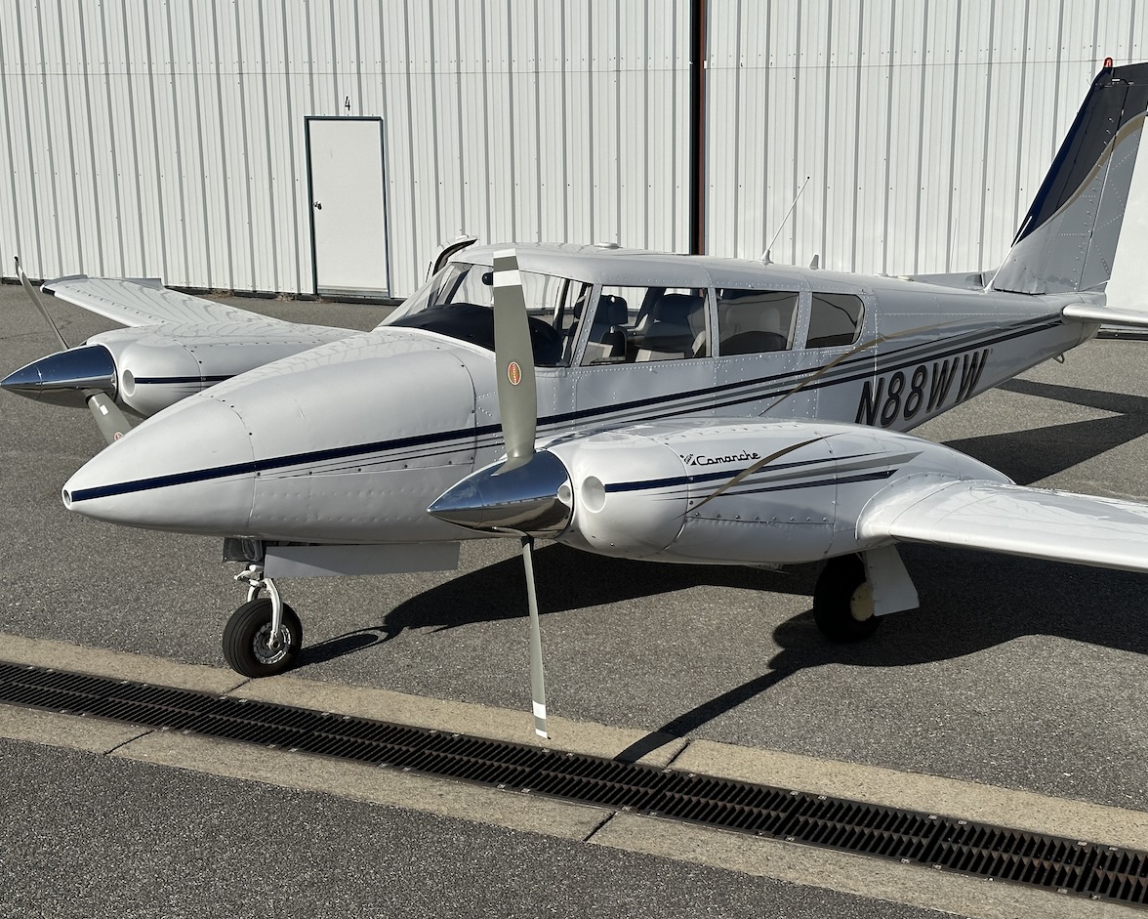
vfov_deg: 29.7
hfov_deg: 36.6
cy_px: 467
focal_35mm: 51
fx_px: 1733
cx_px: 594
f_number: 1.78
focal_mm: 6.86
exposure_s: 1/10870
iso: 64
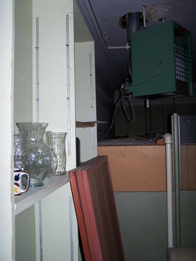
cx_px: 98
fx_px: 287
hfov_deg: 37.7
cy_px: 130
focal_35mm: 38
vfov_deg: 49.0
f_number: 2.8
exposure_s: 1/60
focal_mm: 6.3
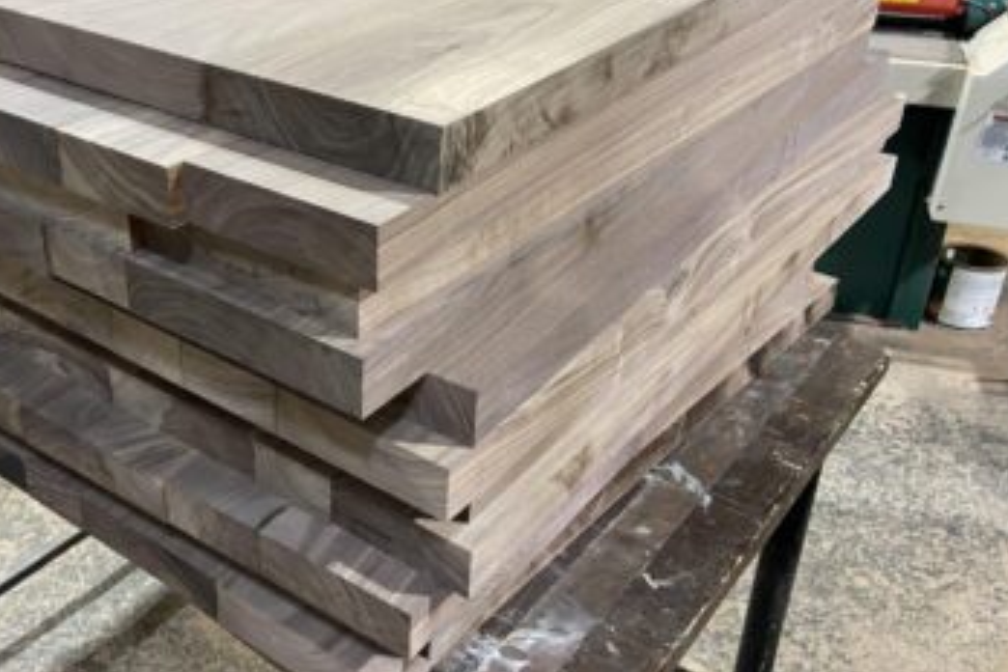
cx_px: 330
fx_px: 1092
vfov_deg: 34.2
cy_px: 297
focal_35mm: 39
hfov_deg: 48.7
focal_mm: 4.25
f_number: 1.8
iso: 125
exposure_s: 1/60
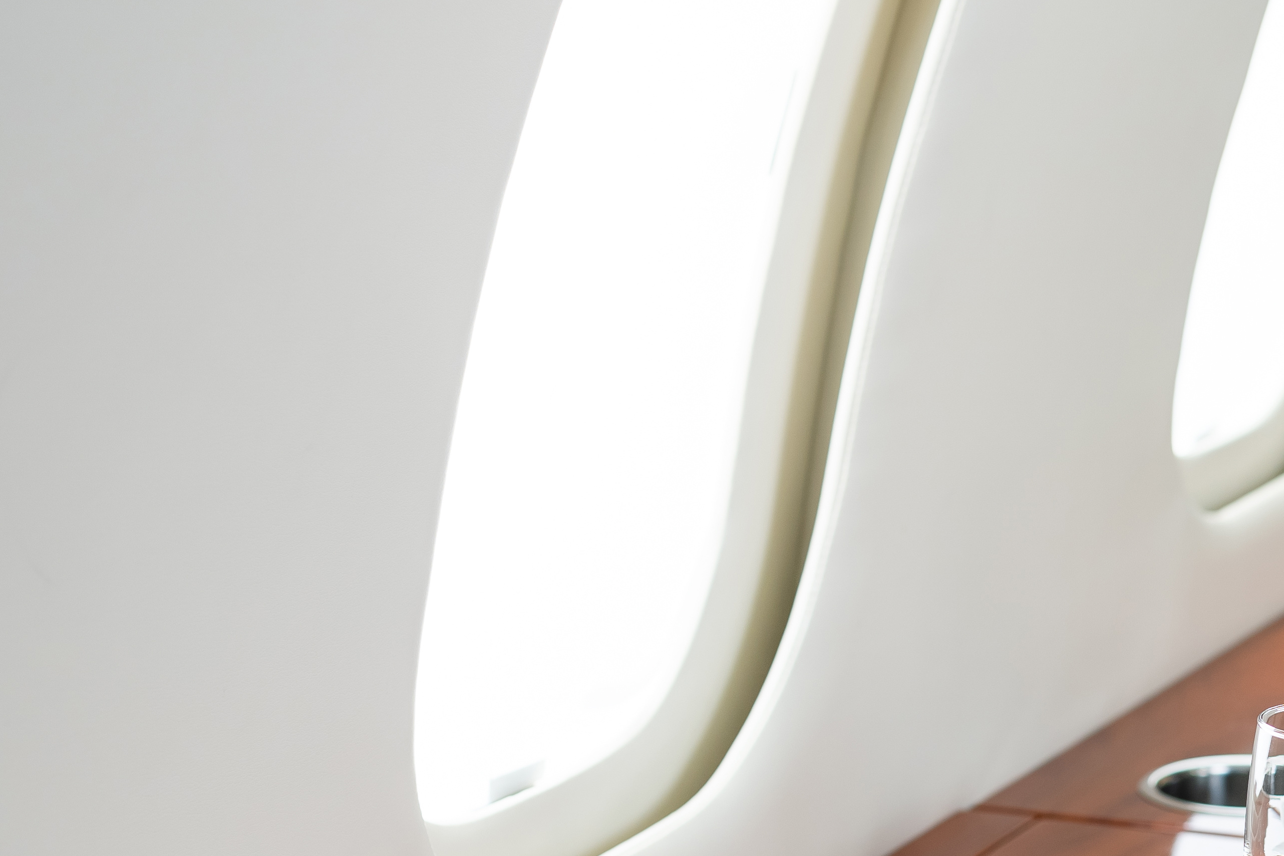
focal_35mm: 117
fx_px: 4172
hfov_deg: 16.9
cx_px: 1450
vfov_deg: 11.6
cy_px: 779
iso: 160
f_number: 4
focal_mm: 50
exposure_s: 1/100
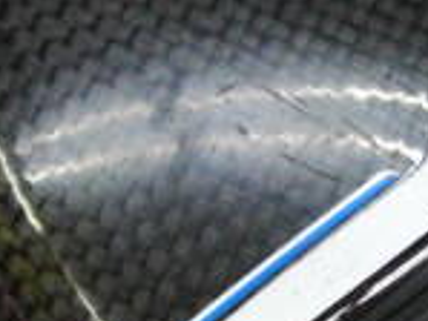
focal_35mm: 159
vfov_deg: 9.3
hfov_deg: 12.3
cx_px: 399
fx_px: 1967
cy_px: 181
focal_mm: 6.42
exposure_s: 1/80
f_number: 3.6
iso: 400
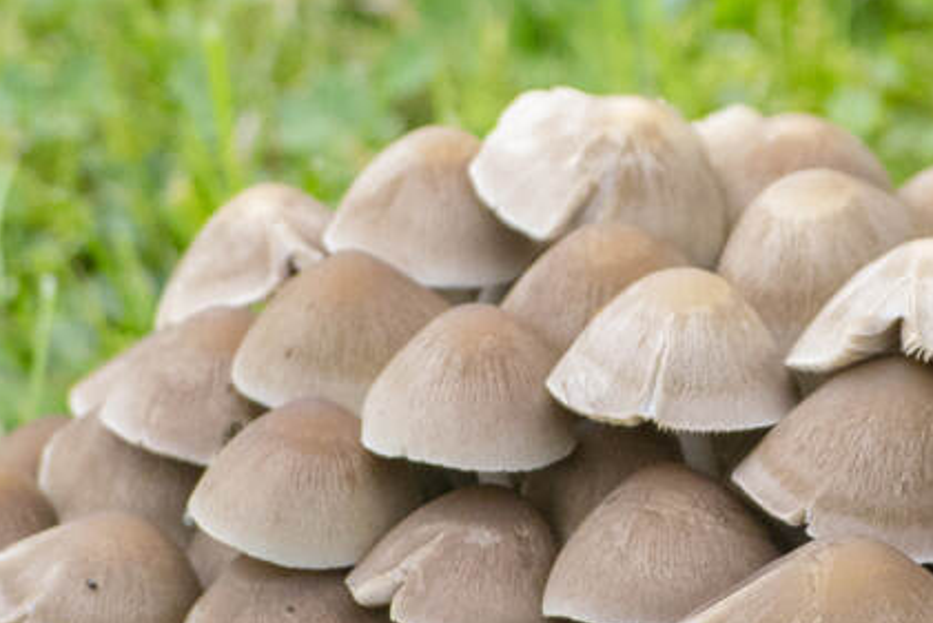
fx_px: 8866
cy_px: 539
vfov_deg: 4.0
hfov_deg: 6.0
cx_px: 818
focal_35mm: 342
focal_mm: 82
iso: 3200
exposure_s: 1/1600
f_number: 8
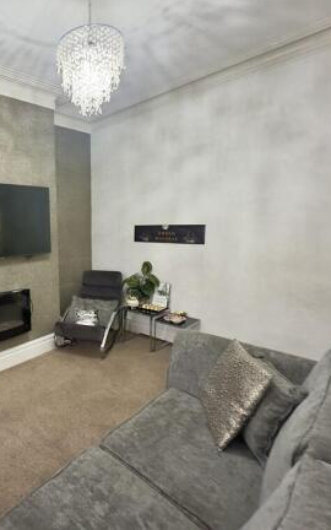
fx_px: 289
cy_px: 264
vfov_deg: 85.1
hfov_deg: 54.6
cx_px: 56
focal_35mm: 20
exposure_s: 1/50
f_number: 2.2
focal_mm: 2.22
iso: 1250
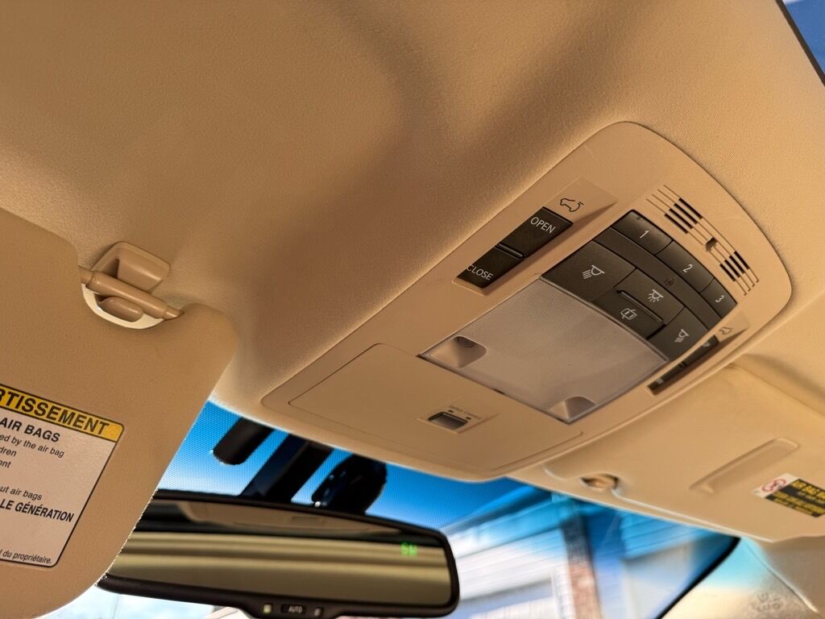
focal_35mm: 24
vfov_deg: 56.8
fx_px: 572
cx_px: 412
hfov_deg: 71.6
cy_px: 310
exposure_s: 1/370
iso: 80
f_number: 1.78
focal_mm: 6.76
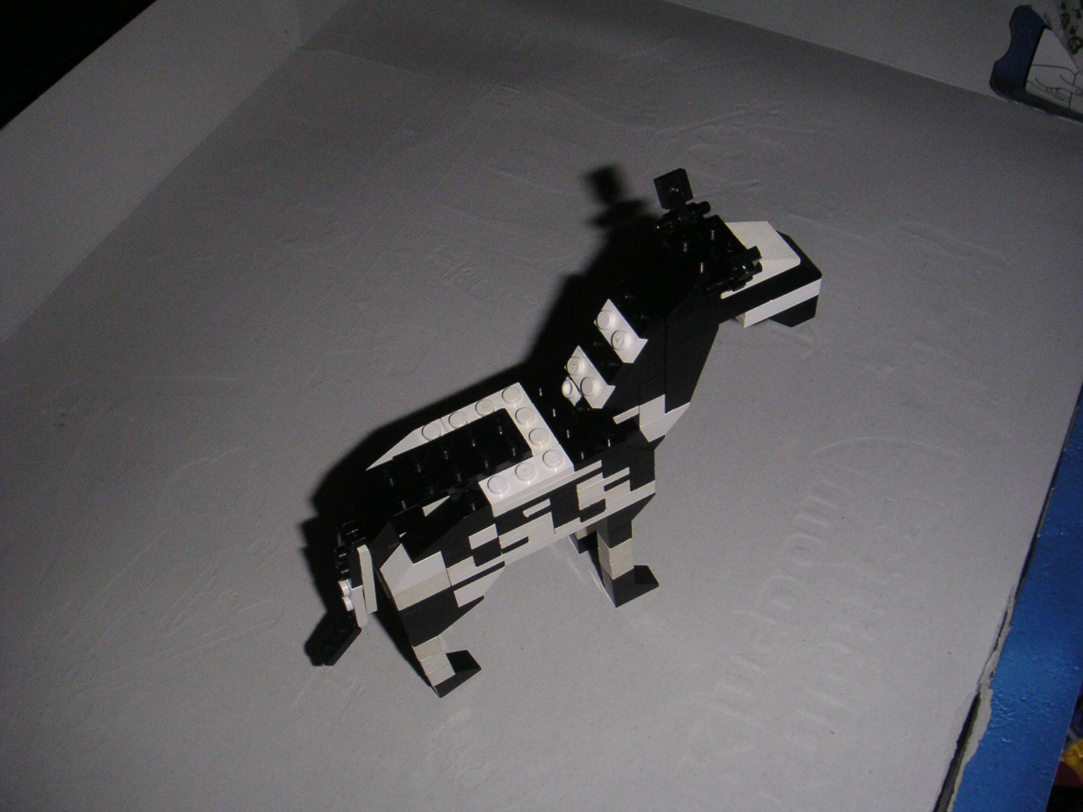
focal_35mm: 38
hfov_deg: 49.0
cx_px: 542
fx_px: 1189
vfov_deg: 37.7
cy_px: 406
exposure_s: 1/45
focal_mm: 6
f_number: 6.7
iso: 160
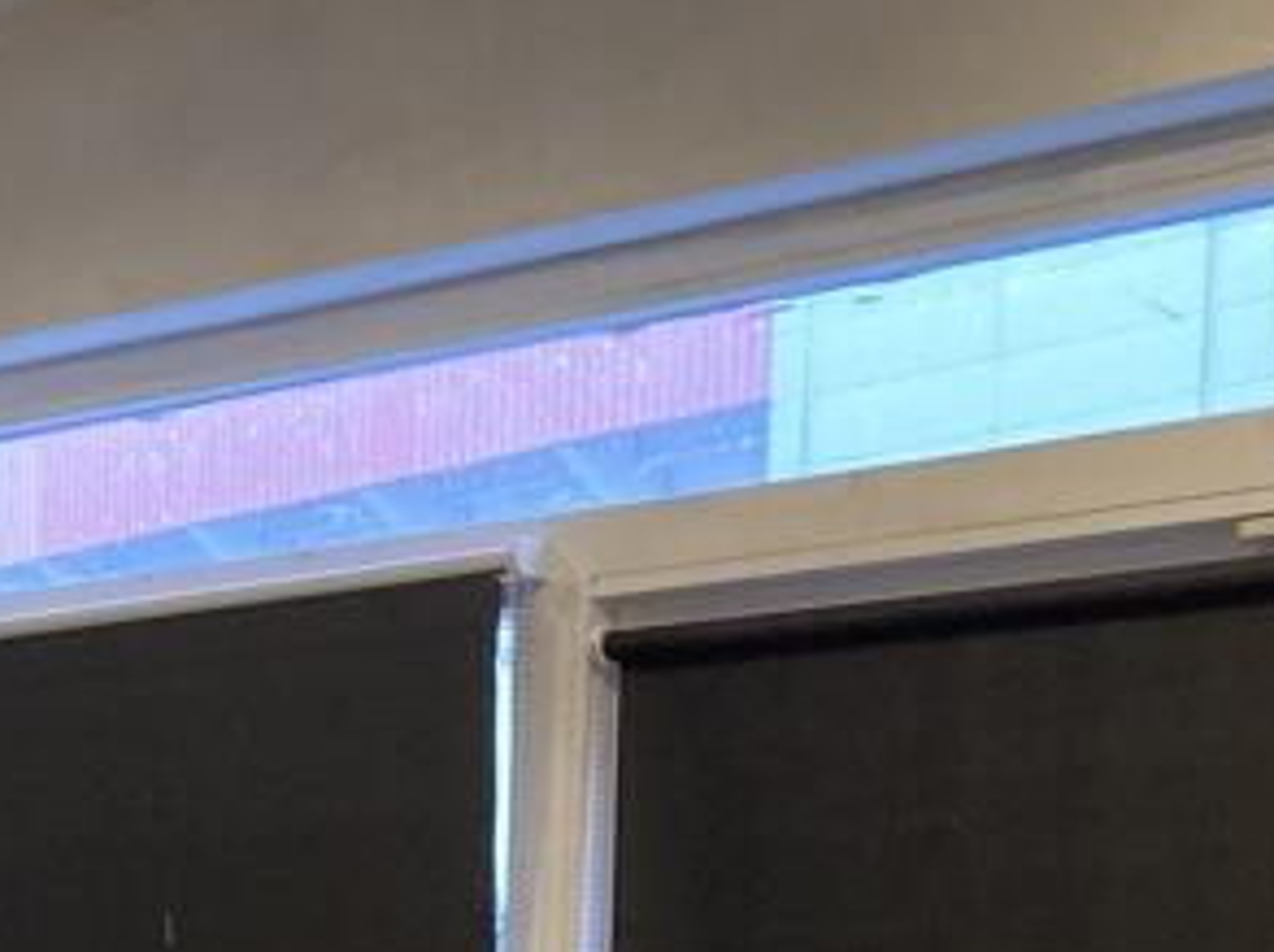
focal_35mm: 98
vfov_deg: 14.1
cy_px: 1426
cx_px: -509
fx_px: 3602
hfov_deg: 18.3
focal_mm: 3.99
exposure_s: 1/50
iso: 250
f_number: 1.8
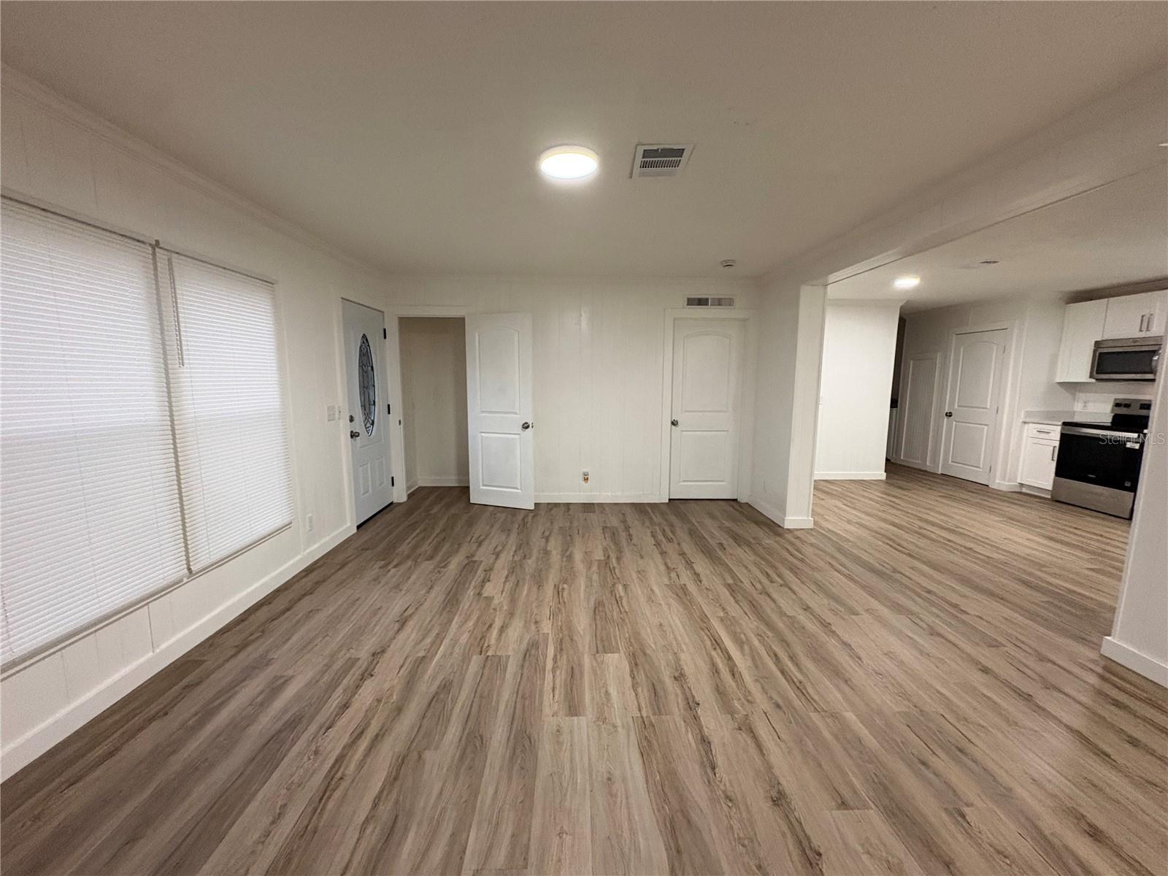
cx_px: 584
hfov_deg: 102.1
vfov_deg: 85.7
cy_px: 438
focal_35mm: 14
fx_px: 472
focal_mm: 2.22
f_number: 2.2
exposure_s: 1/60
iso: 400
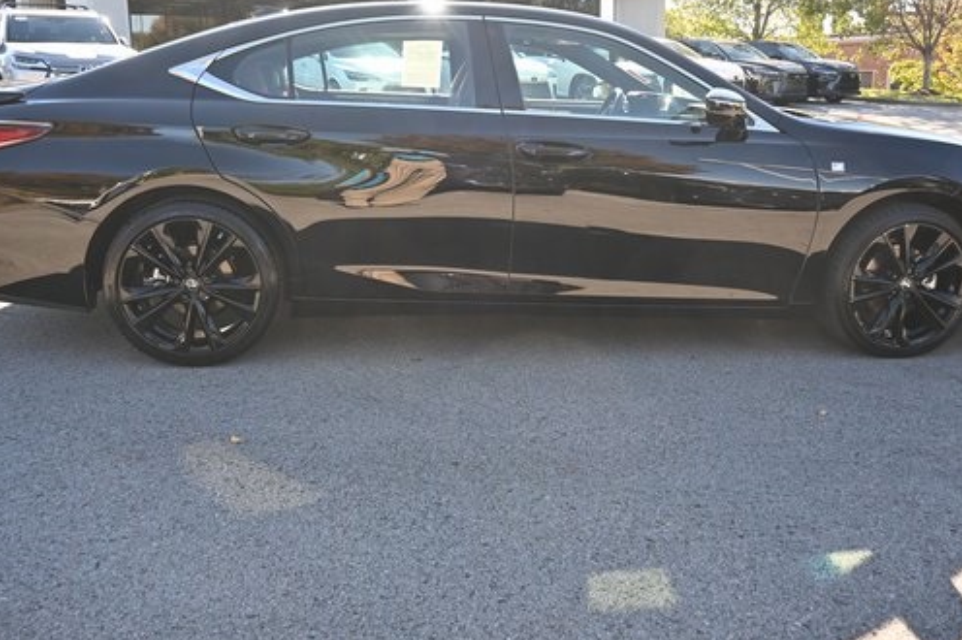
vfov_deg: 41.9
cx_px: 485
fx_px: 828
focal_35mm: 31
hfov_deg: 60.3
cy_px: 238
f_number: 4.5
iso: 200
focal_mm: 16
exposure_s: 1/250
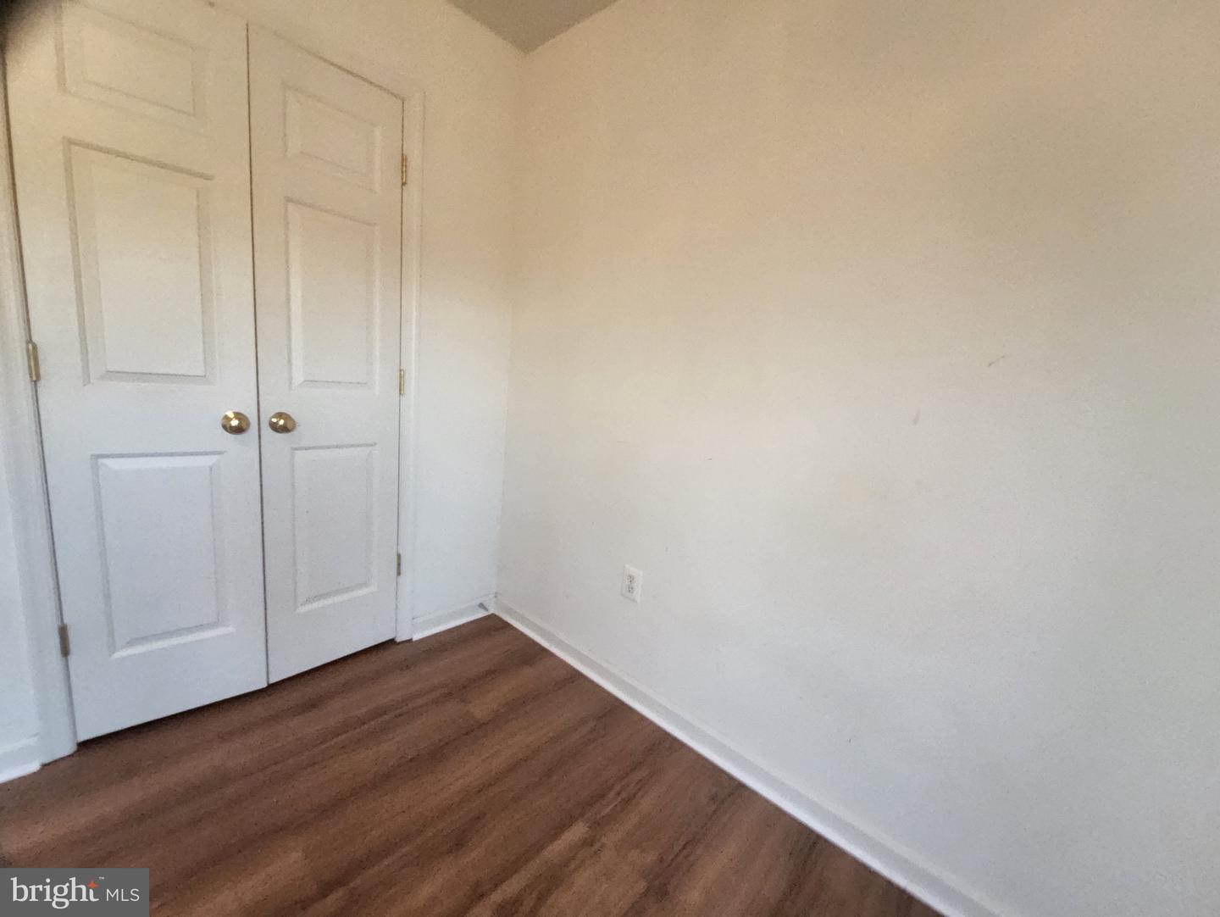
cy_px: 458
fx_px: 458
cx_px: 610
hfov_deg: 106.1
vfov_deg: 90.0
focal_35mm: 13
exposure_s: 1/50
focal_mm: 1.13
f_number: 2.2
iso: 200
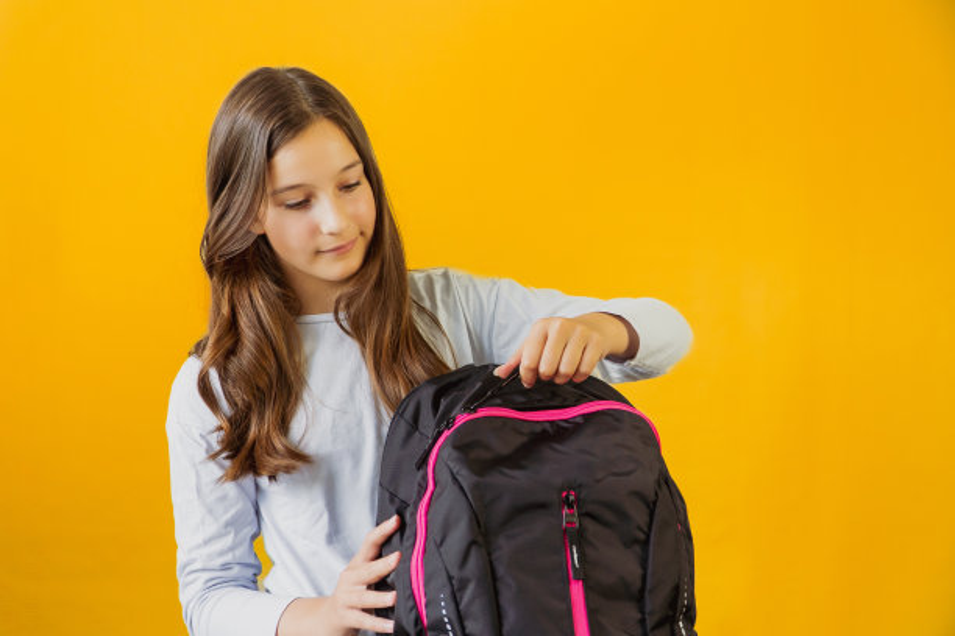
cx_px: 478
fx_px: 1273
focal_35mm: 48
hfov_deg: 41.1
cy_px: 318
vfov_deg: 28.1
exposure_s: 1/125
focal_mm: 32
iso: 400
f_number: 4
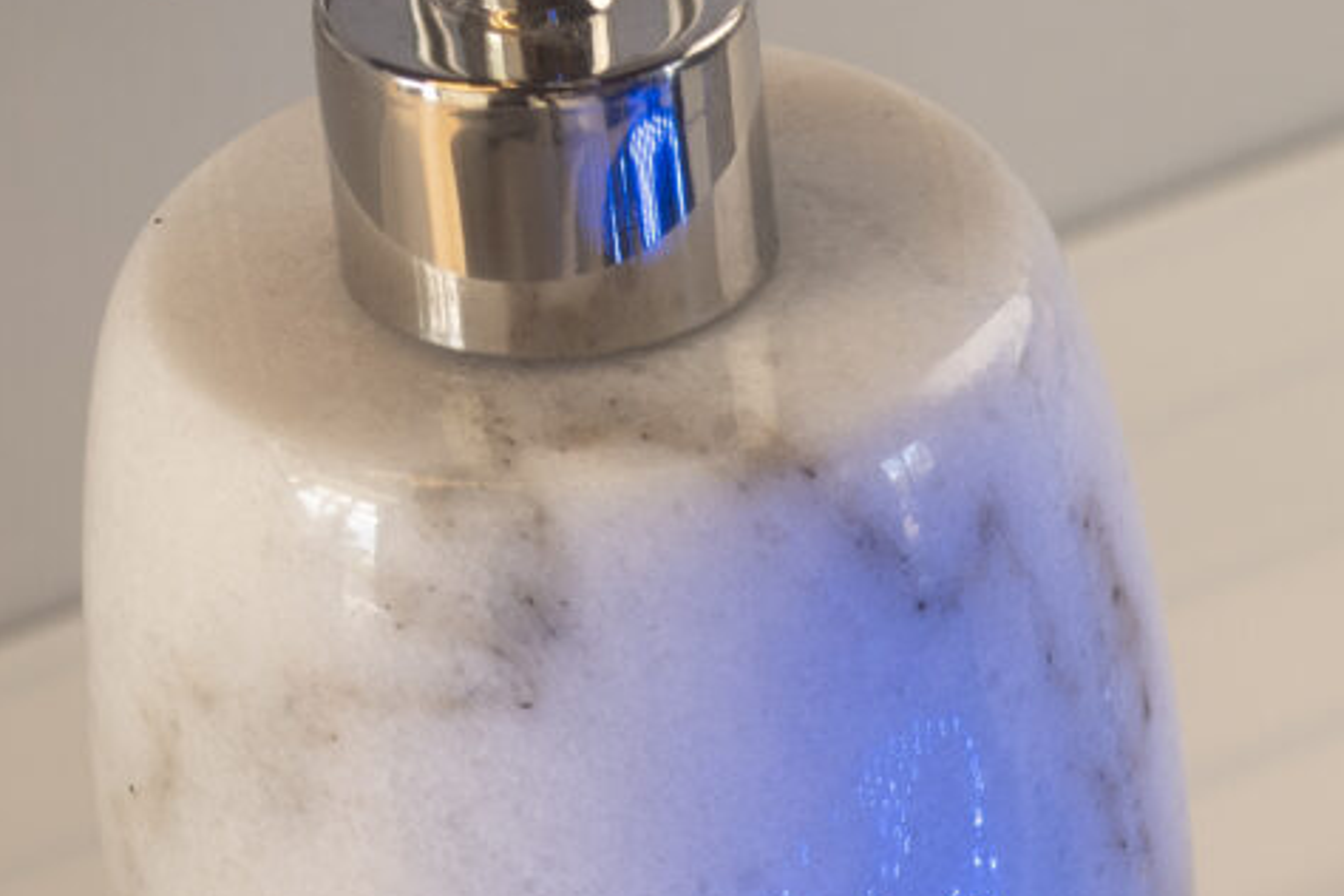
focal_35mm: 270
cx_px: 2711
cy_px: 2335
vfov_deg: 4.9
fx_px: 10079
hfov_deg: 7.3
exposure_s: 1/5
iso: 100
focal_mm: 50
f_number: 4
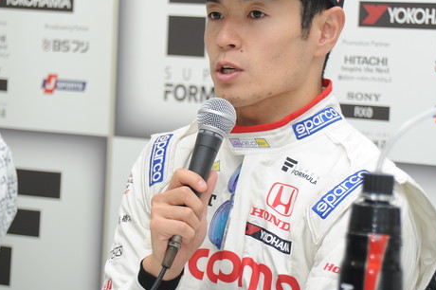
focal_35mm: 235
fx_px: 2844
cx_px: 227
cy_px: 99
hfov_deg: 8.8
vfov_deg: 5.8
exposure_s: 1/125
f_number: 5.6
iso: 800
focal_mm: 150
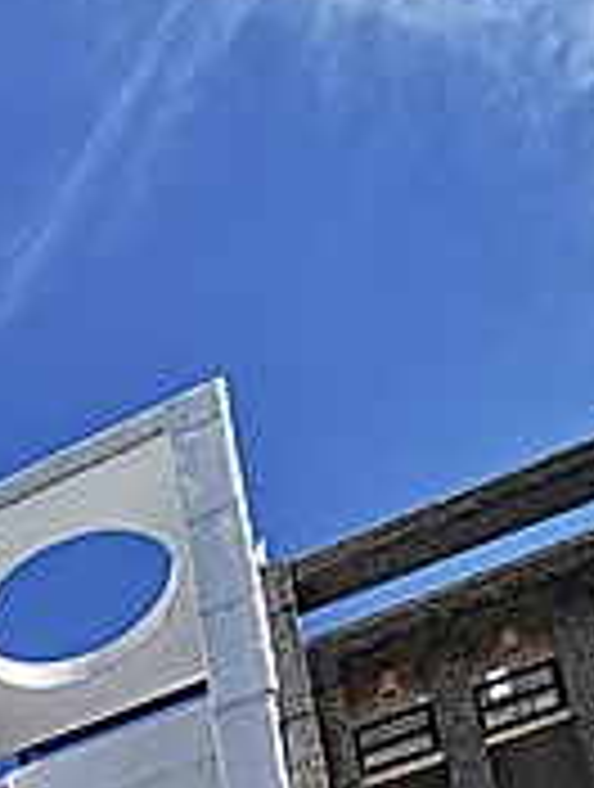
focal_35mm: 73
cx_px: -688
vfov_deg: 18.7
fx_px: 1664
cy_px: 1517
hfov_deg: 15.1
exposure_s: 1/1256
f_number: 2.2
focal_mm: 2.35
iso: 50
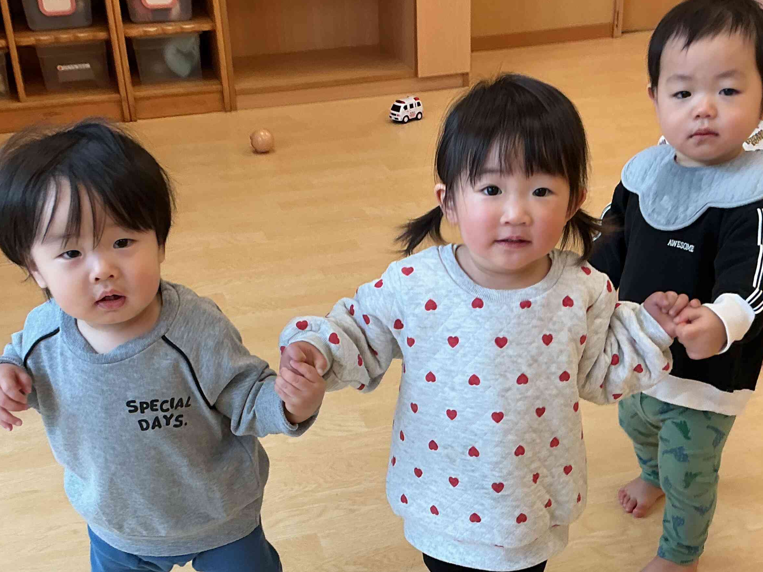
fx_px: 1102
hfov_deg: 38.2
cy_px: 381
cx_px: 401
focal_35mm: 50
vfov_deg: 28.9
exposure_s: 1/120
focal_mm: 3
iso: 25
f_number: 1.8
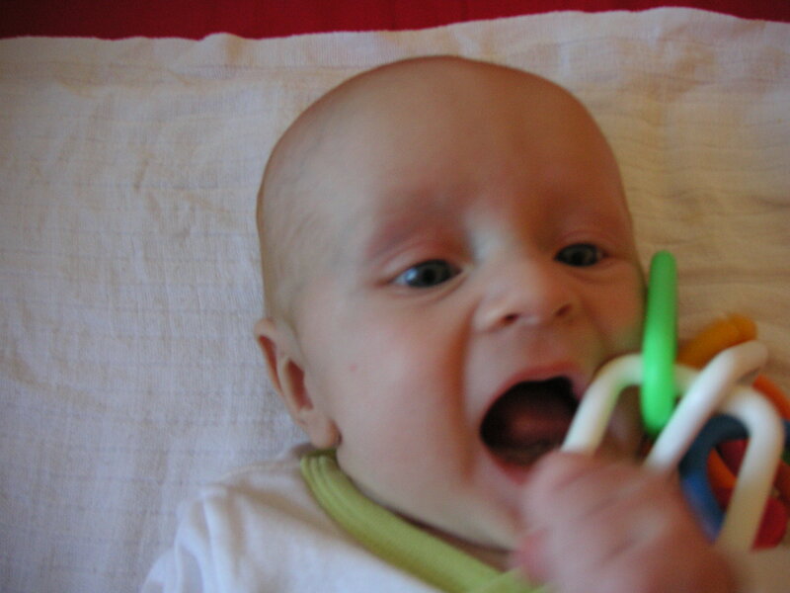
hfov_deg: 50.1
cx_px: 395
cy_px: 296
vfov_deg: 38.7
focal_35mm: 37
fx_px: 844
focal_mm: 6.1
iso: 100
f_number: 2.8
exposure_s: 1/30
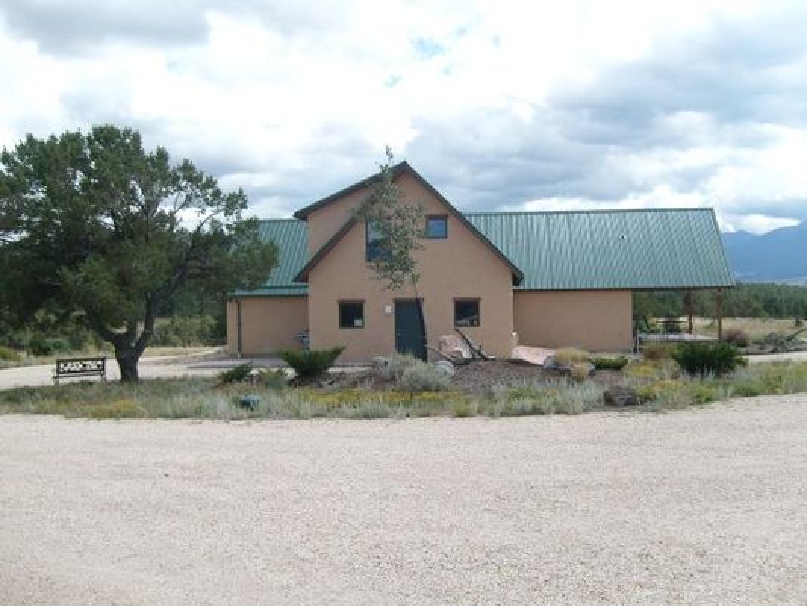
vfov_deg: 40.7
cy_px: 303
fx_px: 816
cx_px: 404
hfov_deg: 52.6
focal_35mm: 35
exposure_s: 1/250
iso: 80
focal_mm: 5.8
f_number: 7.1
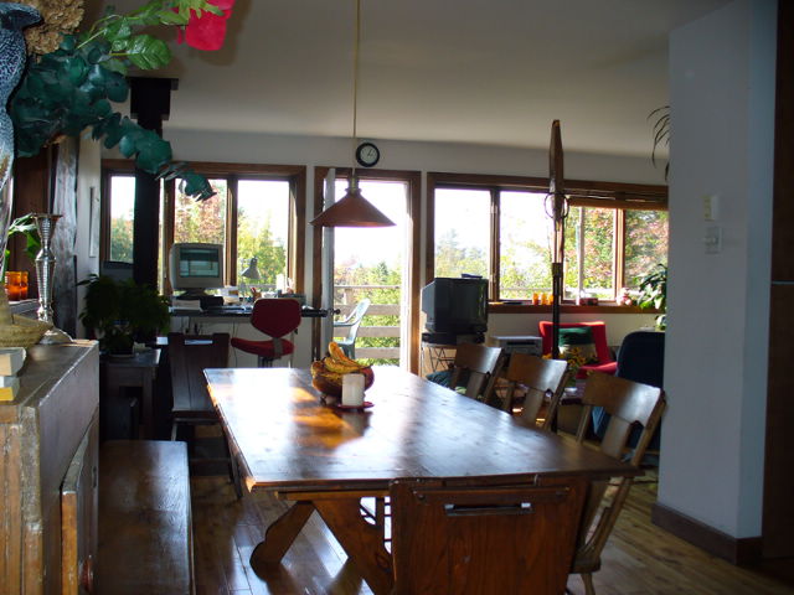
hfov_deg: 50.1
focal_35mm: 37
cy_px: 298
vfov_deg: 38.7
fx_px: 849
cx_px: 397
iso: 80
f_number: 2.8
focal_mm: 6.1
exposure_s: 1/80
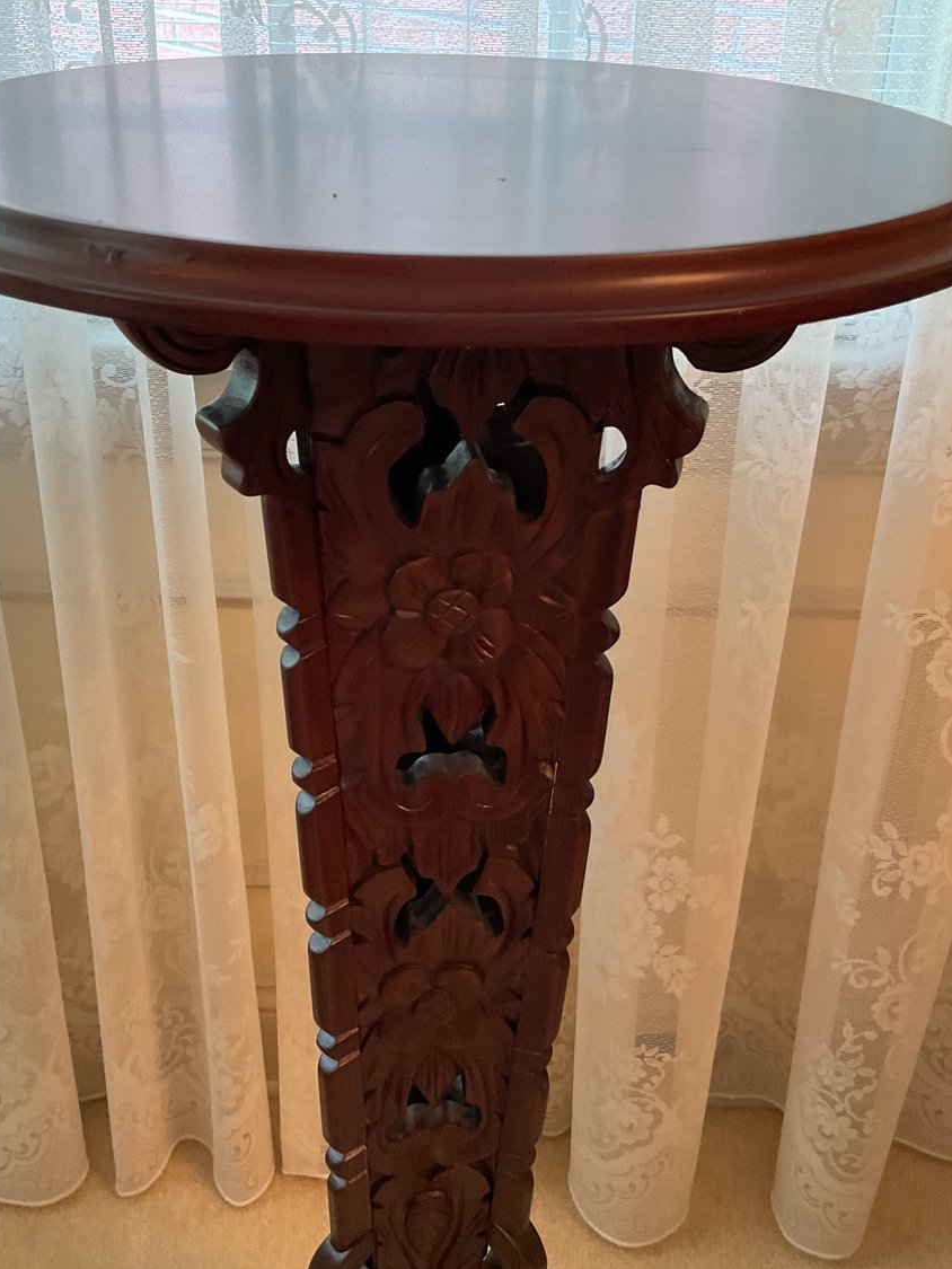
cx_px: 480
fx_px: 1430
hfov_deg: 36.8
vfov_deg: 47.9
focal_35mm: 39
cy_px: 639
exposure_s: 1/60
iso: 200
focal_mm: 3
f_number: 1.8
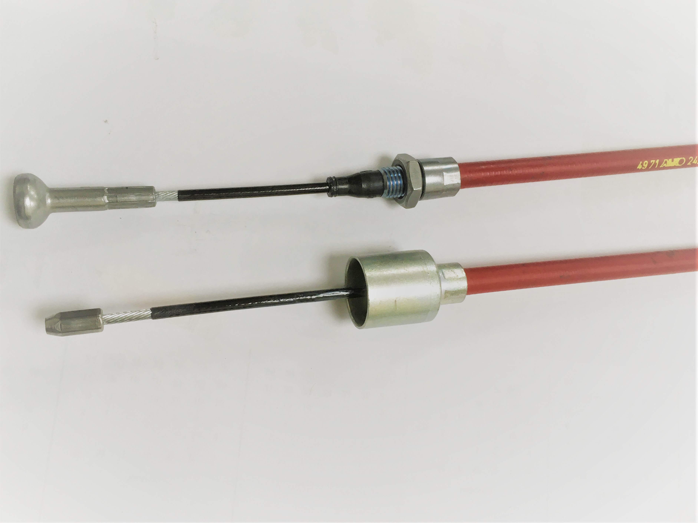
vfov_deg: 48.2
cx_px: 349
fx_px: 585
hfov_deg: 61.7
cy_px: 262
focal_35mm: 29
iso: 25
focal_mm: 4.15
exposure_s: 1/33
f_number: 2.2
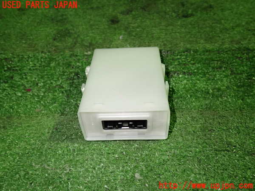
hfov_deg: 60.0
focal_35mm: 30
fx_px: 221
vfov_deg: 46.8
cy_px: 96
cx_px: 128
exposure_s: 1/30
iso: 200
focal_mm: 5.4
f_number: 2.3
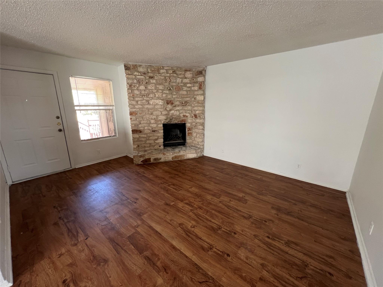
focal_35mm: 13
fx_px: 144
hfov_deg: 106.2
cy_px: 144
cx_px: 192
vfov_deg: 89.9
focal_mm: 1.57
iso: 160
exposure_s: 1/60
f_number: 1.8
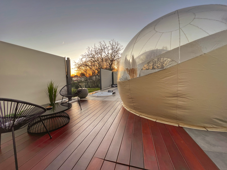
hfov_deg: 106.2
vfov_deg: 89.9
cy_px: 85
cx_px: 114
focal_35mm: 13
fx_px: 85
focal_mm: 1.57
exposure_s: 1/99
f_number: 1.8
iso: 32
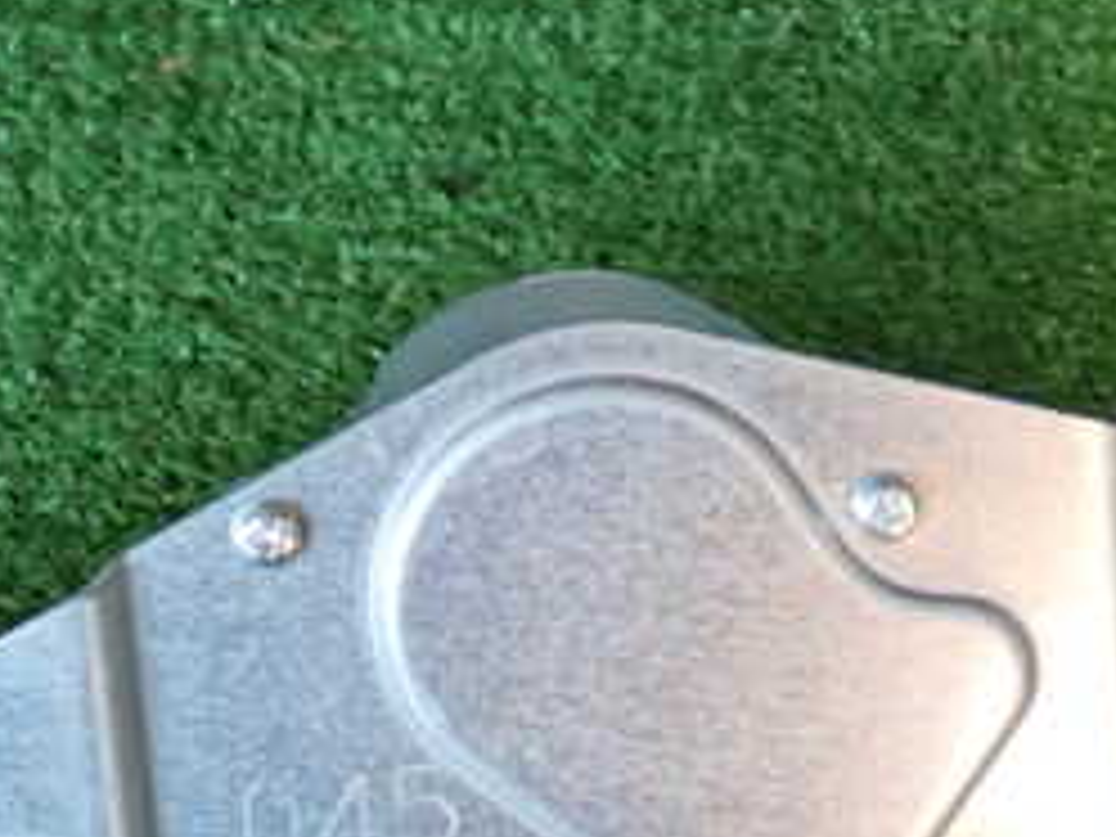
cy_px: 914
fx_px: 2966
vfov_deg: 15.6
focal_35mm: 92
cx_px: 356
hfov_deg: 21.2
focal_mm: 6.83
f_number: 2.7
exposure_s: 1/40
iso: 250
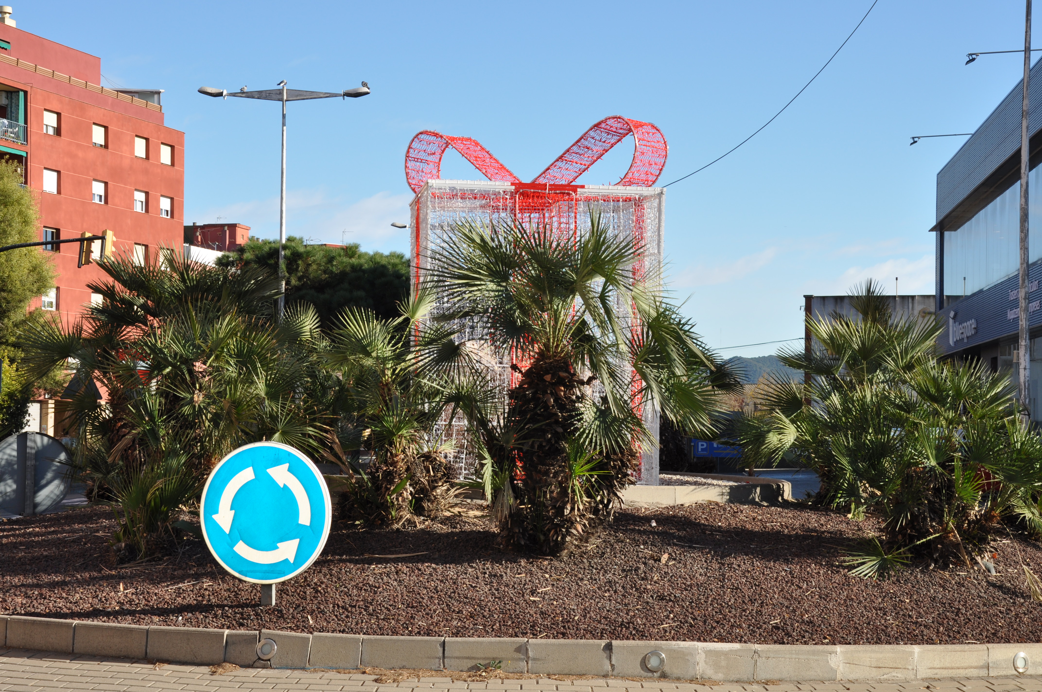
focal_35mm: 63
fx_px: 1821
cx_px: 521
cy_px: 346
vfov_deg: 21.5
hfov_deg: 31.9
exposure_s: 1/200
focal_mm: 42
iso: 200
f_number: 11
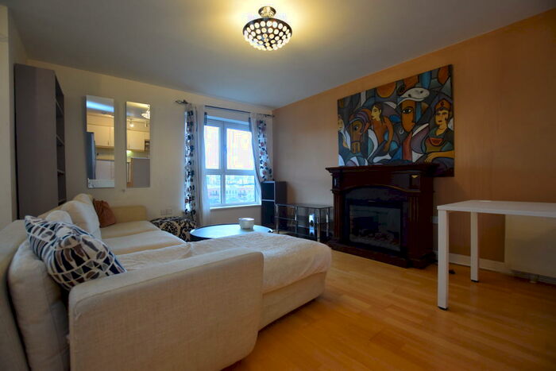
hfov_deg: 100.4
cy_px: 186
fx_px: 232
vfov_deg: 77.4
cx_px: 278
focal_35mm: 15
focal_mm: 10
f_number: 4
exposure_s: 1/60
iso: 720
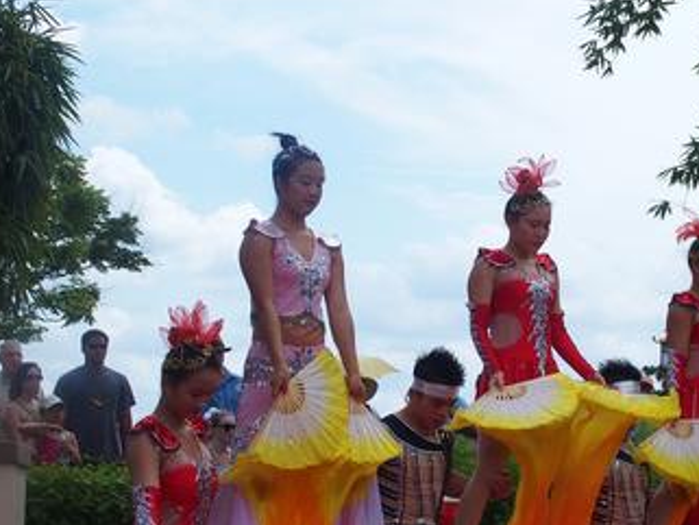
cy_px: 309
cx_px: 449
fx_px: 1757
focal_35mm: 87
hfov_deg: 22.4
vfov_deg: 17.0
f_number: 4
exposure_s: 1/1000
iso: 100
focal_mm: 13.2
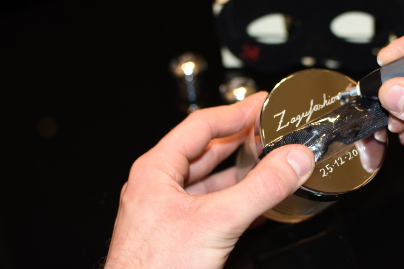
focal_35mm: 71
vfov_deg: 19.2
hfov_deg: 28.4
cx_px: 268
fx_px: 793
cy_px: 98
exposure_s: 1/60
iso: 100
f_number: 2.8
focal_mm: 35
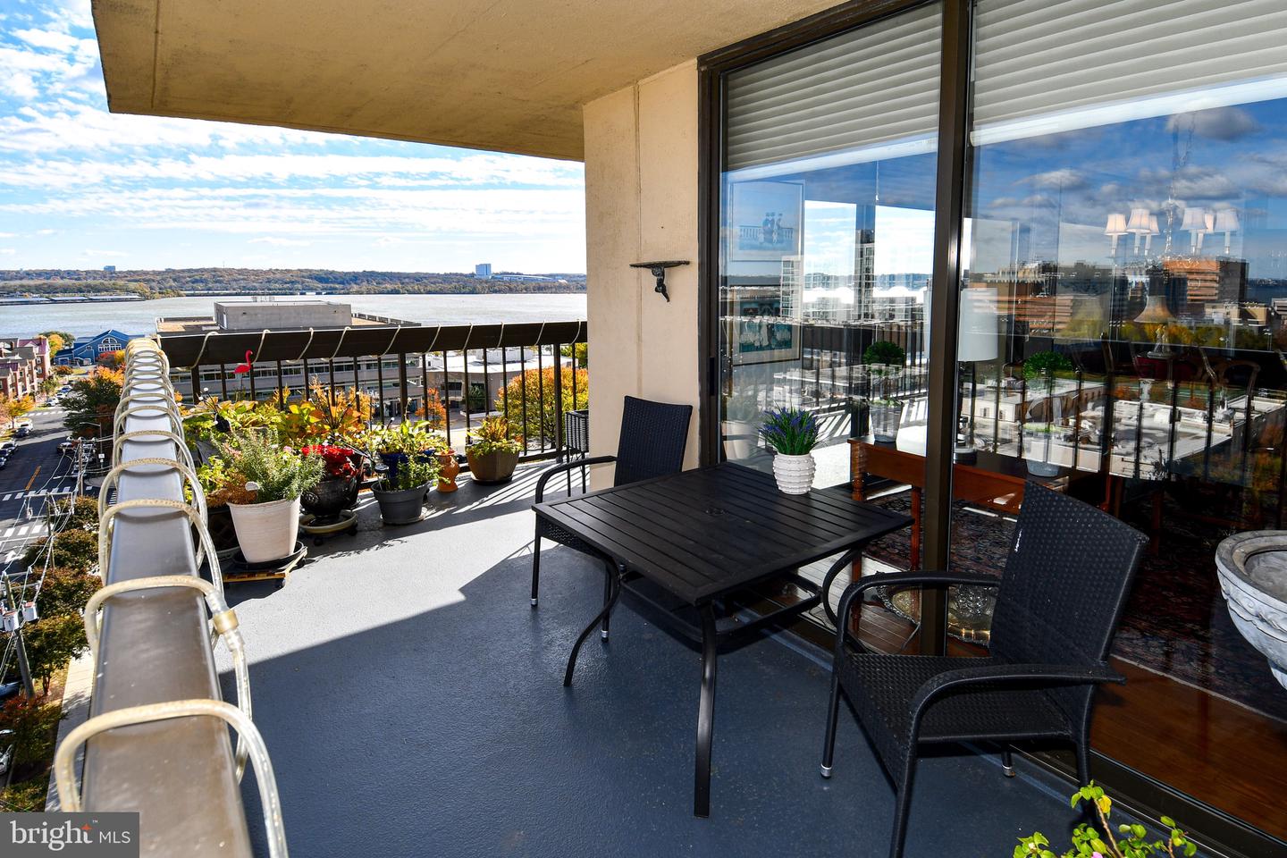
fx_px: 643
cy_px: 429
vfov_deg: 67.4
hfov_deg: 90.0
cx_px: 644
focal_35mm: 18
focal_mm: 12
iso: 100
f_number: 8
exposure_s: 1/250
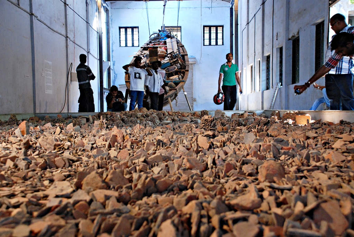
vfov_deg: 29.0
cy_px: 118
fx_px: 458
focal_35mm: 46
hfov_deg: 42.3
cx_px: 177
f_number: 5.6
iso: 900
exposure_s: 1/30
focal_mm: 31
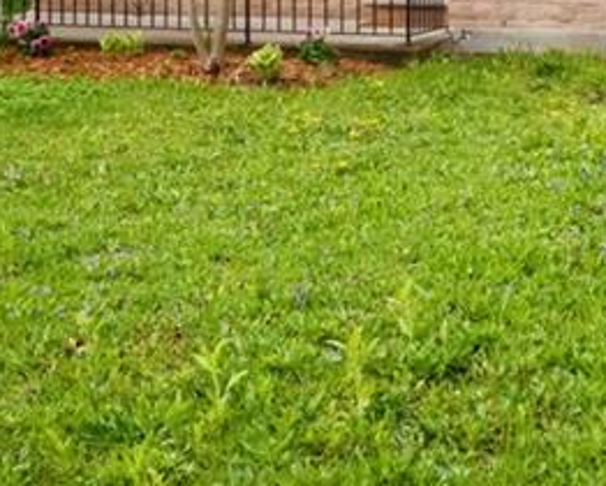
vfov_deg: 21.5
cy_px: -40
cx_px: 396
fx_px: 1218
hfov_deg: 27.8
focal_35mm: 68
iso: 250
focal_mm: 18.5
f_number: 18
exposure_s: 1/100
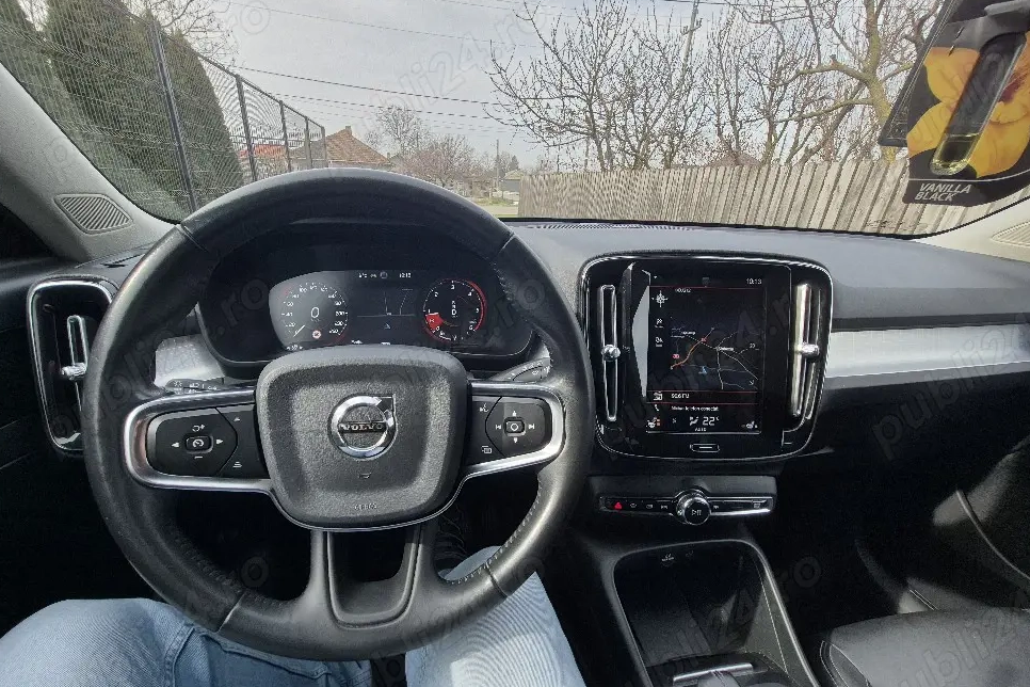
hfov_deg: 104.2
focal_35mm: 14
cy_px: 371
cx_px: 502
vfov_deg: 81.1
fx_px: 401
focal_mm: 1.74
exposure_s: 1/370
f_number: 2.2
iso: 50
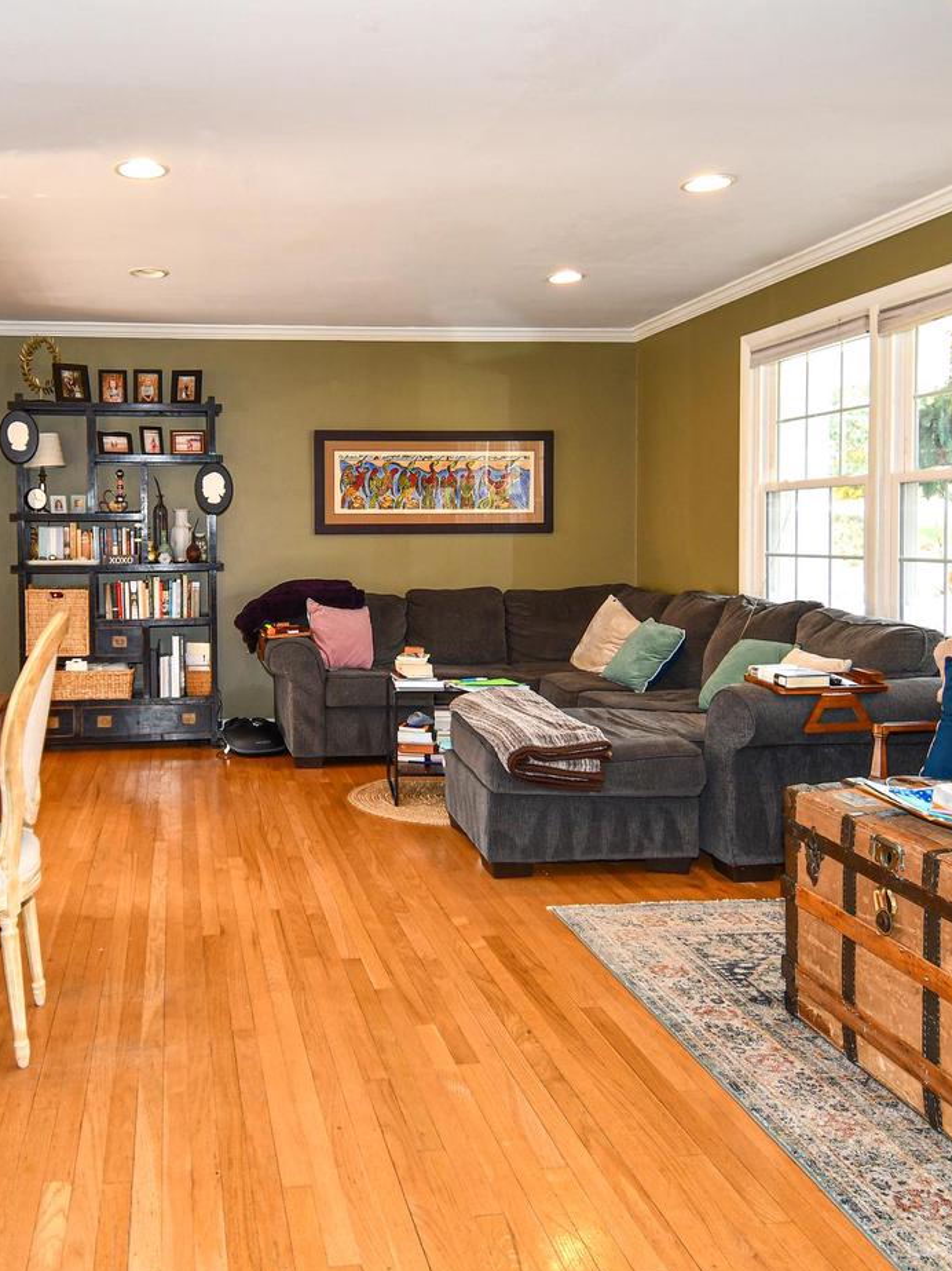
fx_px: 990
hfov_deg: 50.9
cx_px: 370
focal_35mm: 27
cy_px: 639
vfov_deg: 65.3
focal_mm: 12
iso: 360
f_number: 4
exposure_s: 1/60
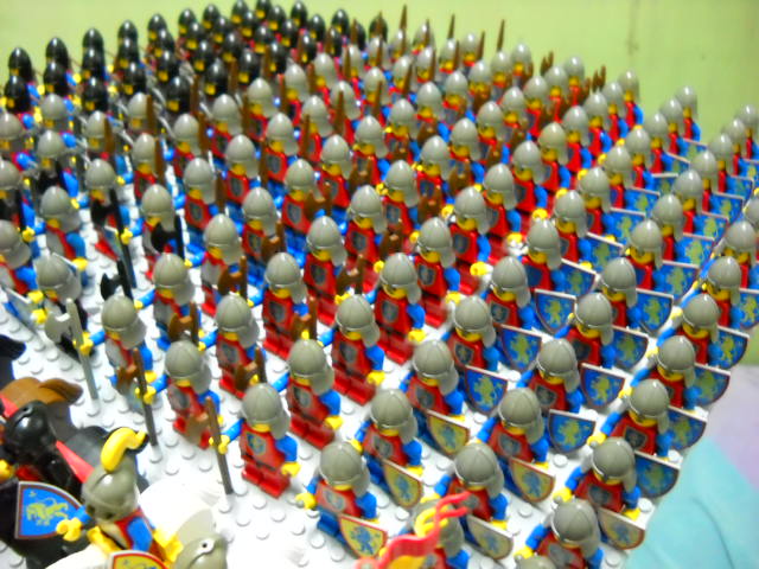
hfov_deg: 45.8
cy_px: 284
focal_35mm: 41
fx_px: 899
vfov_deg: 35.1
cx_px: 380
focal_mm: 6.72
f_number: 3.1
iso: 800
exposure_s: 1/6
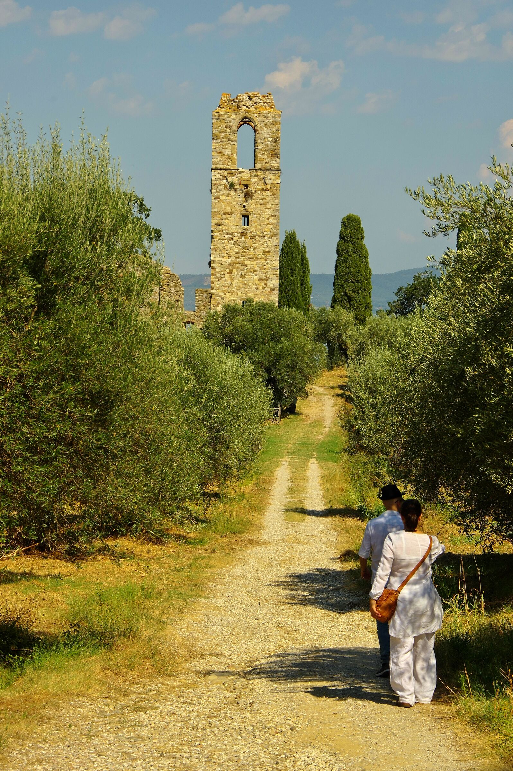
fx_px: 2184
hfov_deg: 13.4
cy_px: 386
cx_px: 256
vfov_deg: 20.0
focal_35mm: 102
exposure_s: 1/200
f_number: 14
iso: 100
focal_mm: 68
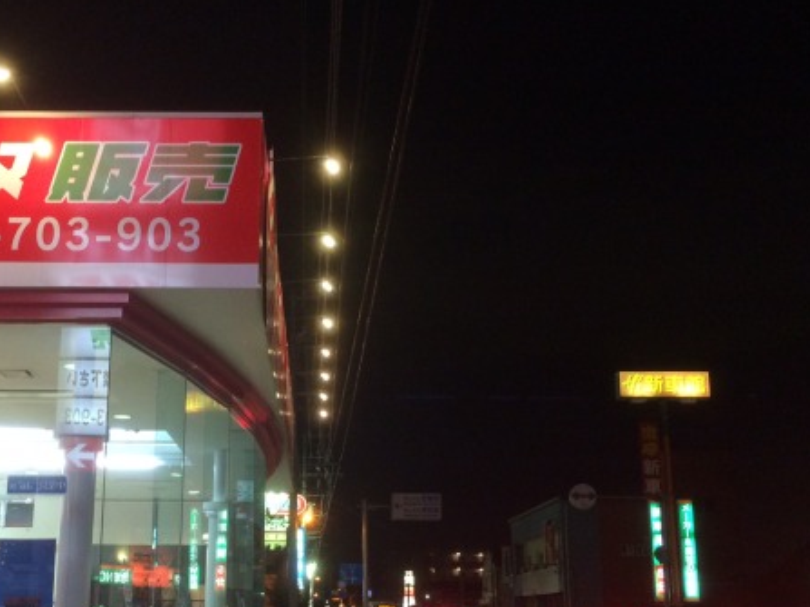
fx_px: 1006
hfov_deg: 43.3
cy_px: 428
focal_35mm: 43
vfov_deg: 33.1
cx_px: 270
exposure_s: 1/30
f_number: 2.2
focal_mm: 4.12
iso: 250
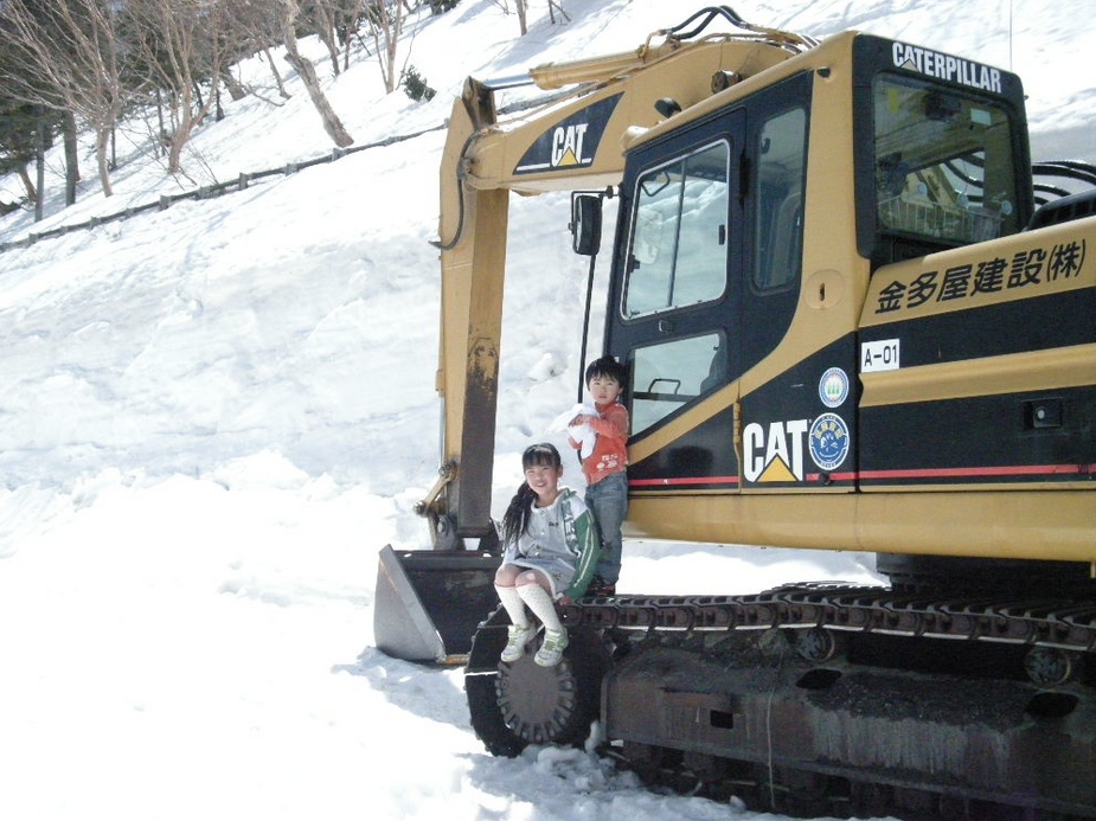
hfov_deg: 49.0
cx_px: 547
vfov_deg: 37.7
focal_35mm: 38
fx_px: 1203
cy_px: 421
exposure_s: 1/1500
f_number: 8
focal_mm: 7.9
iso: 800
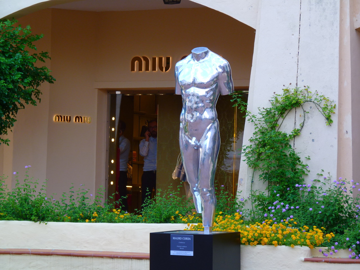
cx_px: 180
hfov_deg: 11.0
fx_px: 1872
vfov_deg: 8.2
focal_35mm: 180
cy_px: 135
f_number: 3.7
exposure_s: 1/60
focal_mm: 32
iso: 80
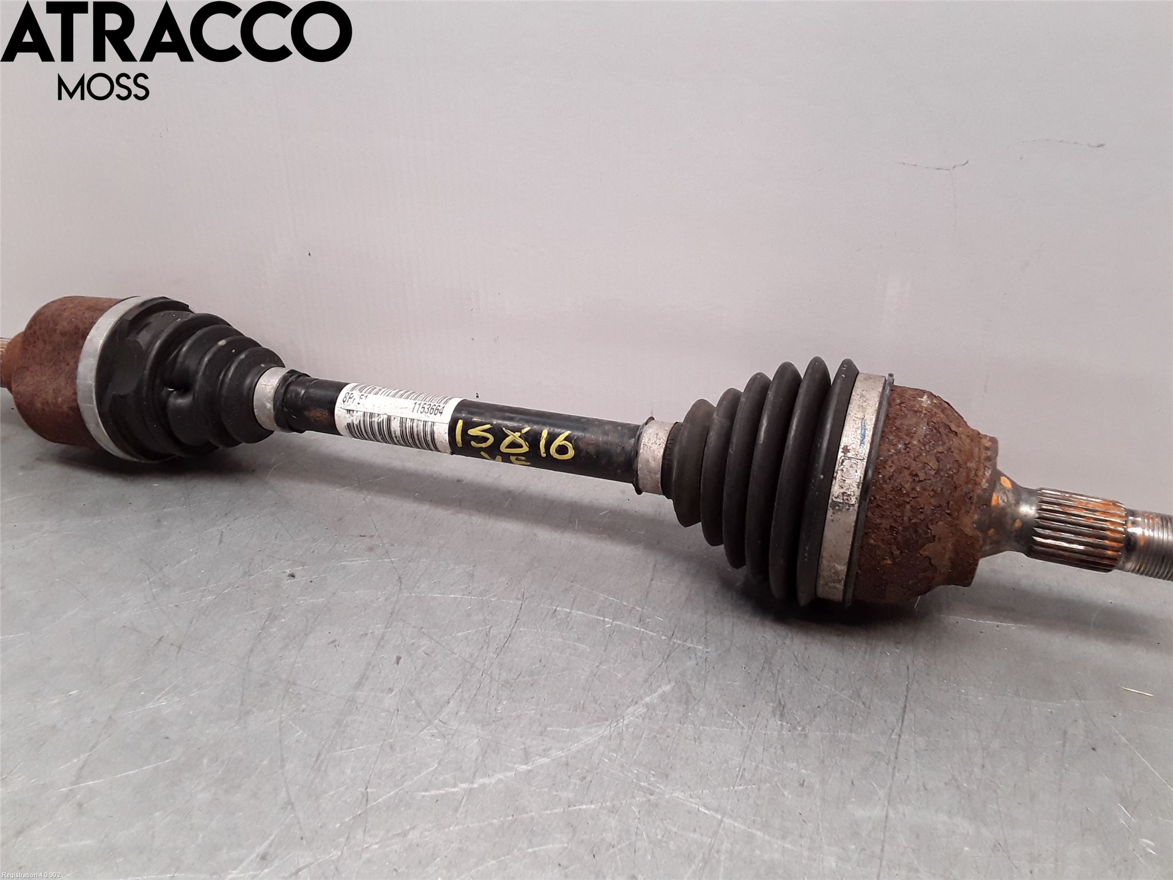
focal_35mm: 28
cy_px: 440
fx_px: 949
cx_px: 586
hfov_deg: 63.4
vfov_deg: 49.7
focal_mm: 2.91
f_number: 1.9
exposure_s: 1/100
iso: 80
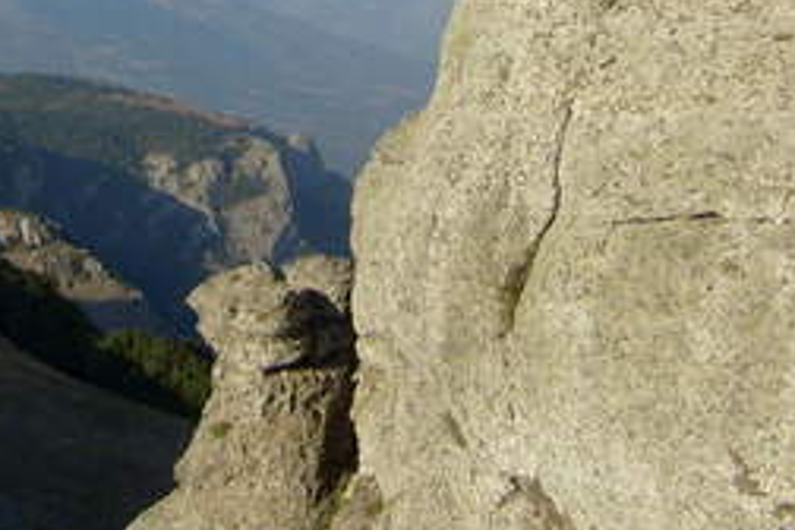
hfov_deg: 20.1
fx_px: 2230
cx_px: 218
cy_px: -172
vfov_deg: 13.1
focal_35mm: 101
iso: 80
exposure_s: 1/250
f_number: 7.1
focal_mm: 5.8
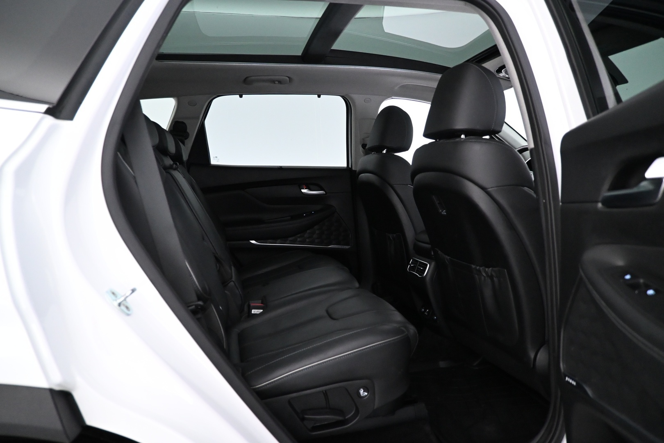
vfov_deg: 53.1
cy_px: 222
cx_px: 332
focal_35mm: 24
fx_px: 443
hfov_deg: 73.7
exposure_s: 1/50
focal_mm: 16
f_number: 3.5
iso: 4000
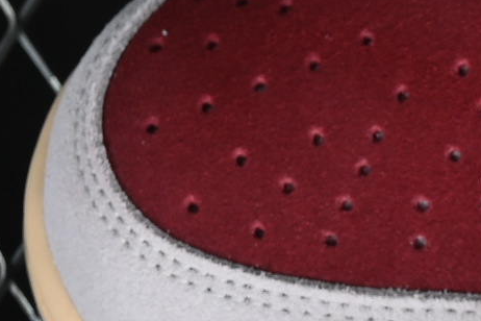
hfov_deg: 4.5
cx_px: 1126
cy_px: 296
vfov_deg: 3.0
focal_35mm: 452
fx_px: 6039
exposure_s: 1/80
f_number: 7.1
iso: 160
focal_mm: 50
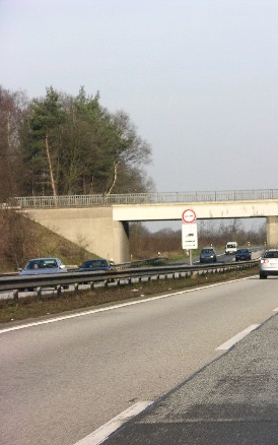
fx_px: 2411
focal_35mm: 199
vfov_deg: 10.5
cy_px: 222
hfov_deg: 6.6
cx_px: 296
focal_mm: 34.7
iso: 50
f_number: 5.4
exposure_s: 1/154
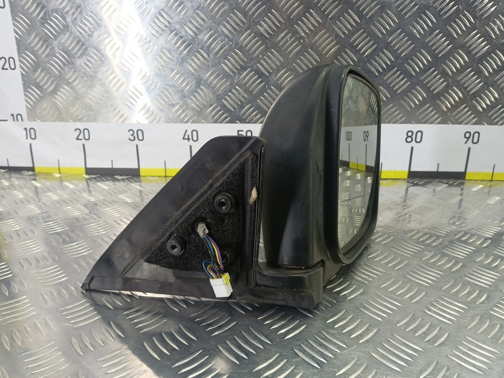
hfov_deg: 73.9
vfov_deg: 58.9
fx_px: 335
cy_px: 189
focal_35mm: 23
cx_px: 252
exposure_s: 1/50
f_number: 1.6
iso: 153
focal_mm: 4.11
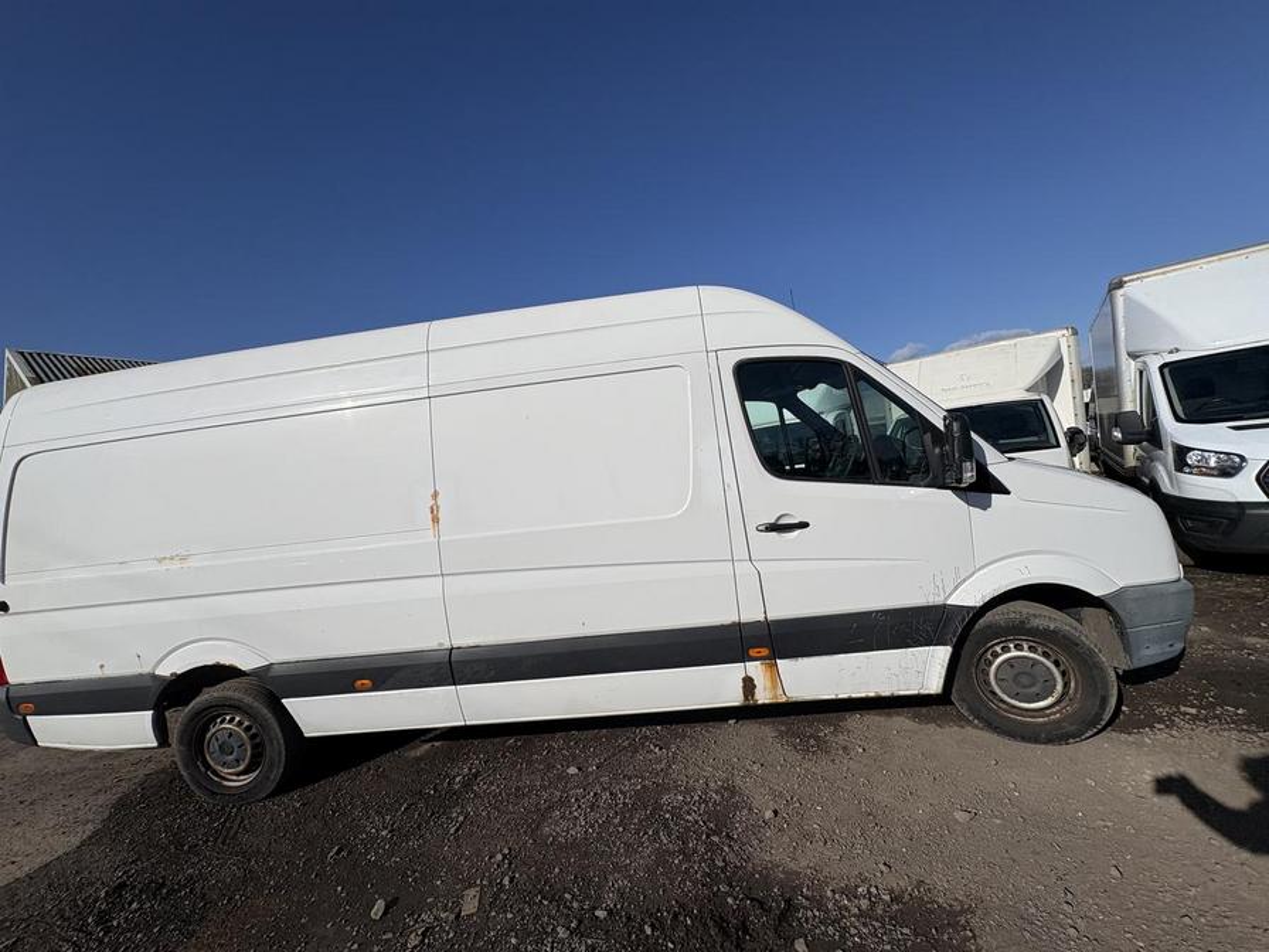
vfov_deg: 85.7
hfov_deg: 102.1
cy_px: 476
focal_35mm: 14
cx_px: 634
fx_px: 513
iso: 32
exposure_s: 1/6135
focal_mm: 2.22
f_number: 2.2
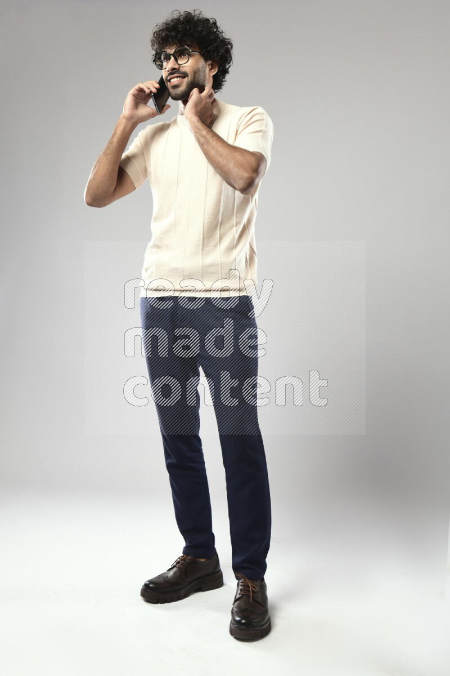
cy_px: 338
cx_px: 225
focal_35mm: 32
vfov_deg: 58.7
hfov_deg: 41.1
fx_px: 600
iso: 400
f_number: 5
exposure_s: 1/125
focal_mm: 32
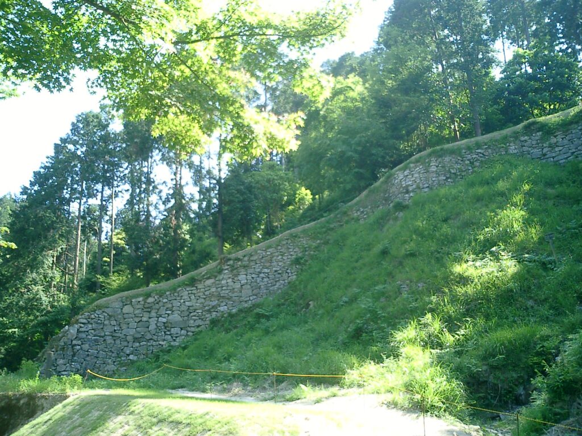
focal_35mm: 36
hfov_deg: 51.4
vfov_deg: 39.7
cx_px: 291
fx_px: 605
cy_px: 218
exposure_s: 1/200
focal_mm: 7.5
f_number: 3.2
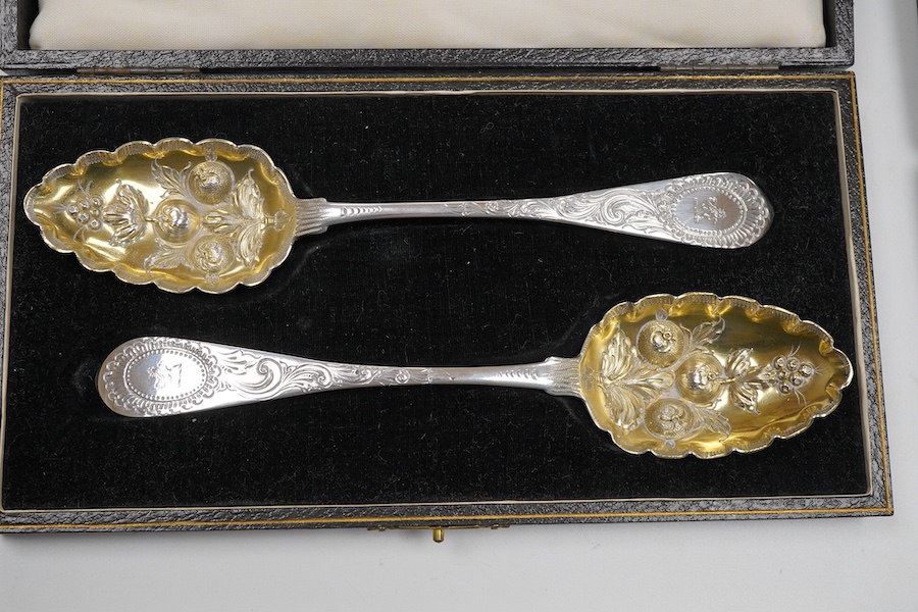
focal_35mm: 45
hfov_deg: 43.6
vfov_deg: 29.9
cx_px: 459
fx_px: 1147
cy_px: 306
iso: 800
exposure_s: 1/125
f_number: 10
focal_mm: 30
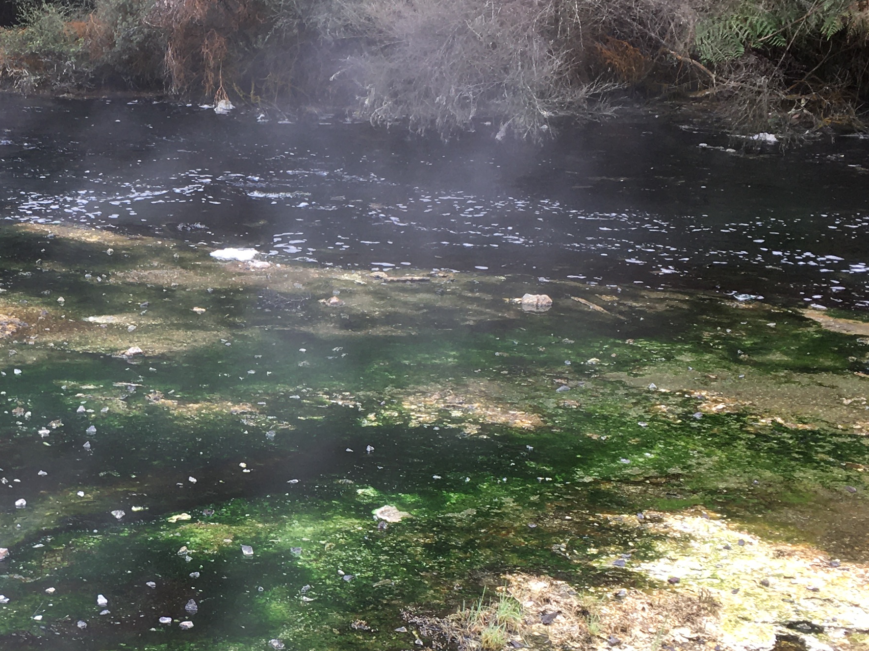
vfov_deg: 22.2
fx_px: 1657
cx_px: 91
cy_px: 395
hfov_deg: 28.3
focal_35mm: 66
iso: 25
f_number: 2.2
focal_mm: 4.15
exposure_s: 1/118
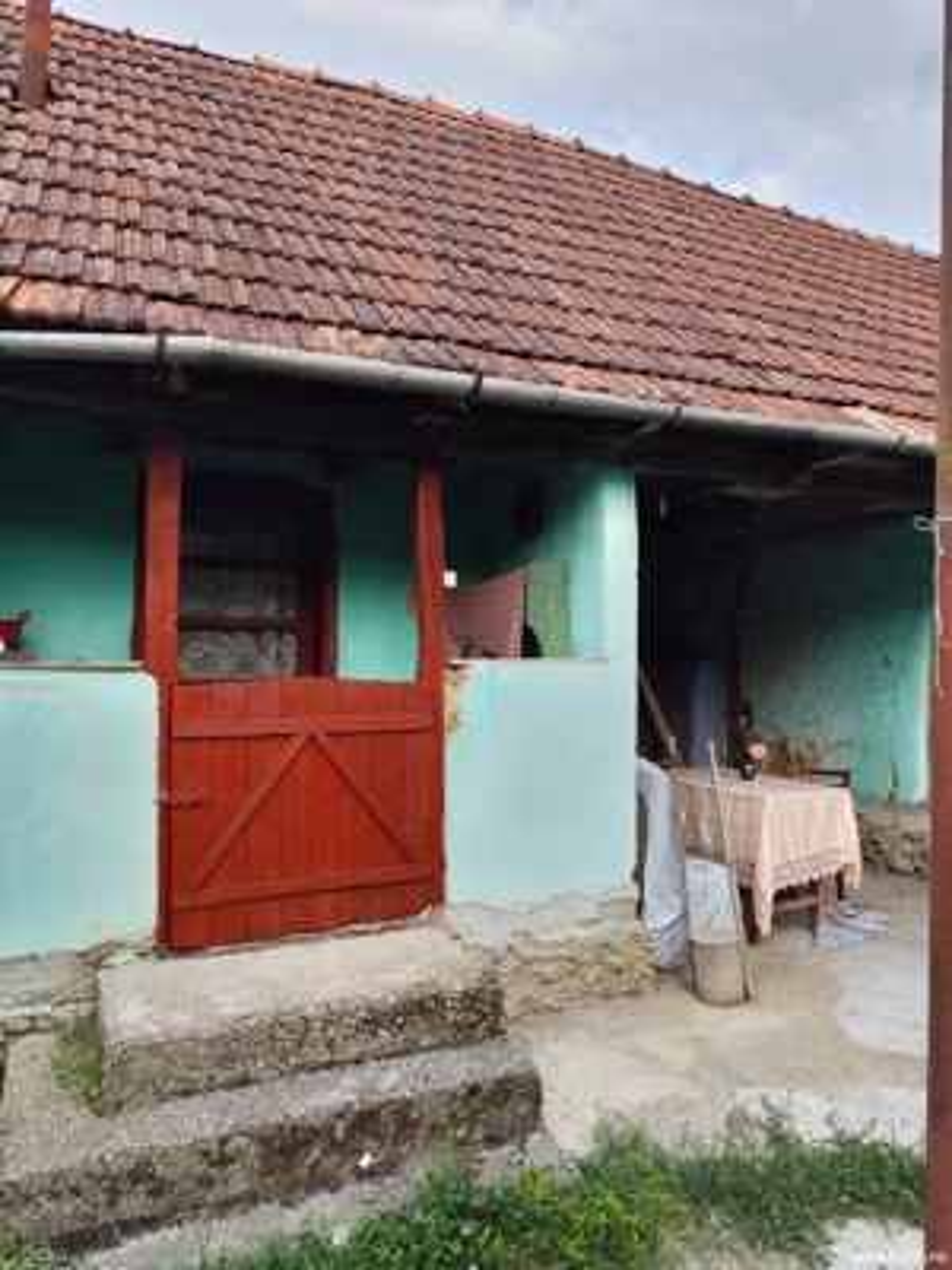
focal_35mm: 23
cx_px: 476
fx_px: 843
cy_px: 635
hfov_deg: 58.9
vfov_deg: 73.9
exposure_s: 1/100
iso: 64
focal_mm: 6.19
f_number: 1.65
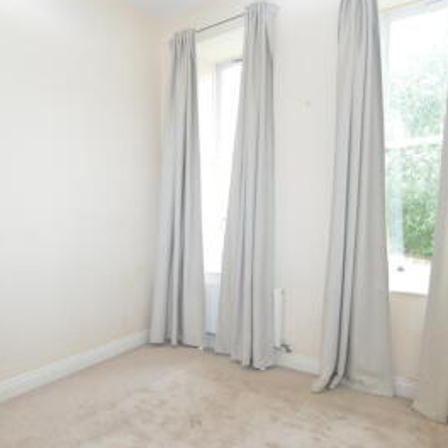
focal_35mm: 23
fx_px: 337
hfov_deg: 65.9
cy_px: 259
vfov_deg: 66.9
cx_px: 158
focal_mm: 10
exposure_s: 1/100
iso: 400
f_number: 5
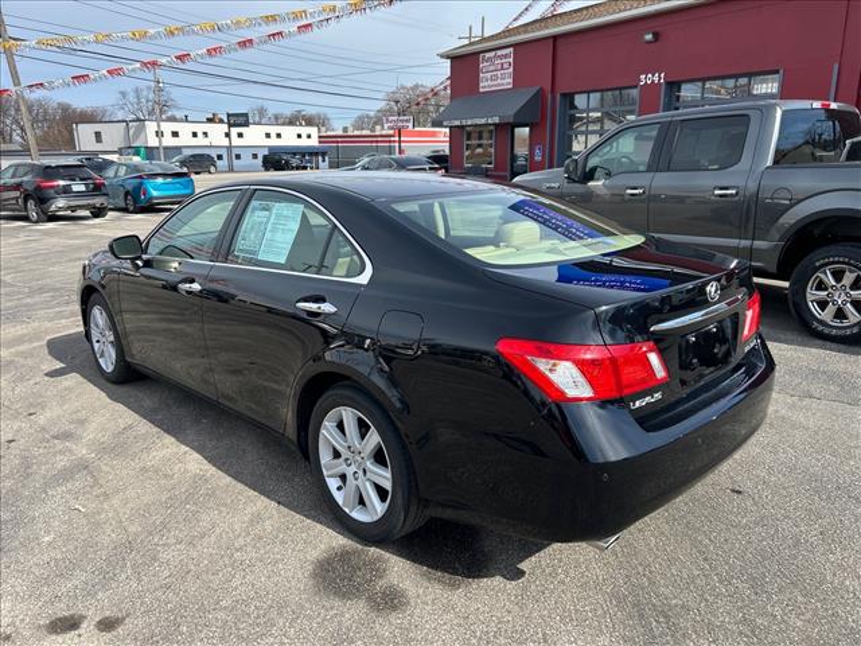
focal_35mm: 26
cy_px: 323
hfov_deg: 67.3
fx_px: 647
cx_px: 430
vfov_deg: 53.1
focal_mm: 5.7
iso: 50
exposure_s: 1/2353
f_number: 1.5
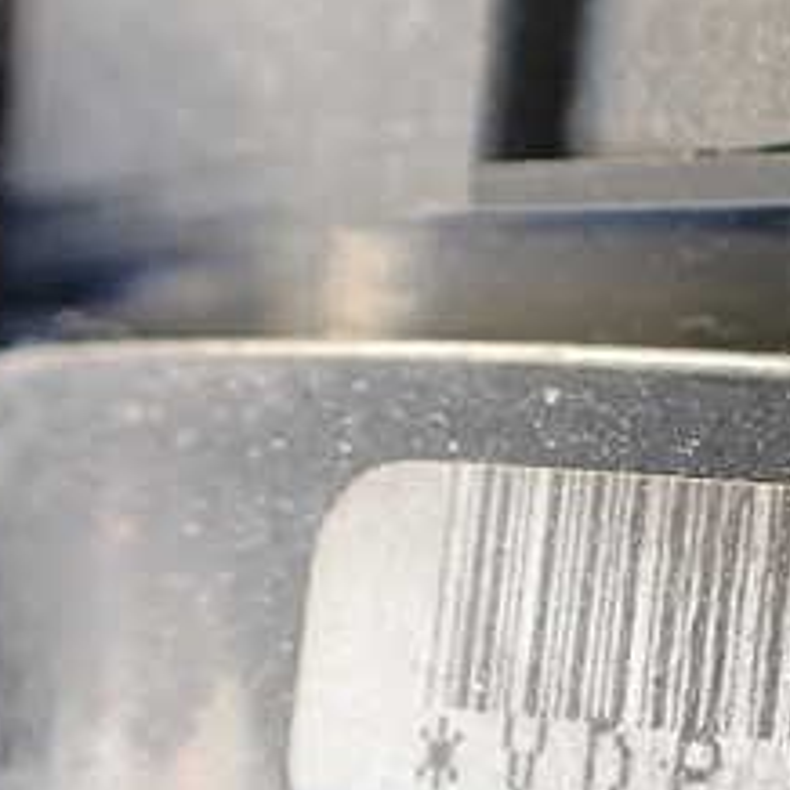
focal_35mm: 73
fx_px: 1885
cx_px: 1033
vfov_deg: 23.5
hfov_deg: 21.4
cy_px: 576
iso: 400
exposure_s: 1/125
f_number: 2.3
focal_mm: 5.4
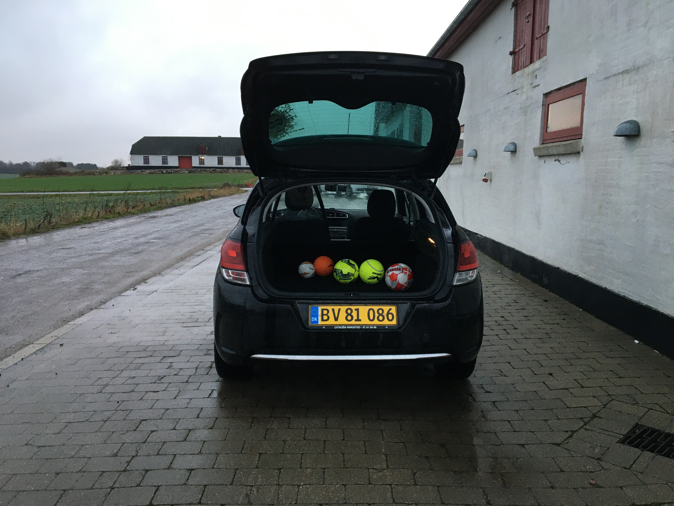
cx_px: 337
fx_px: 565
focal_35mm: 29
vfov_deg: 48.2
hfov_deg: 61.7
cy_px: 253
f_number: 2.2
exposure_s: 1/33
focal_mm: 4.15
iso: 50
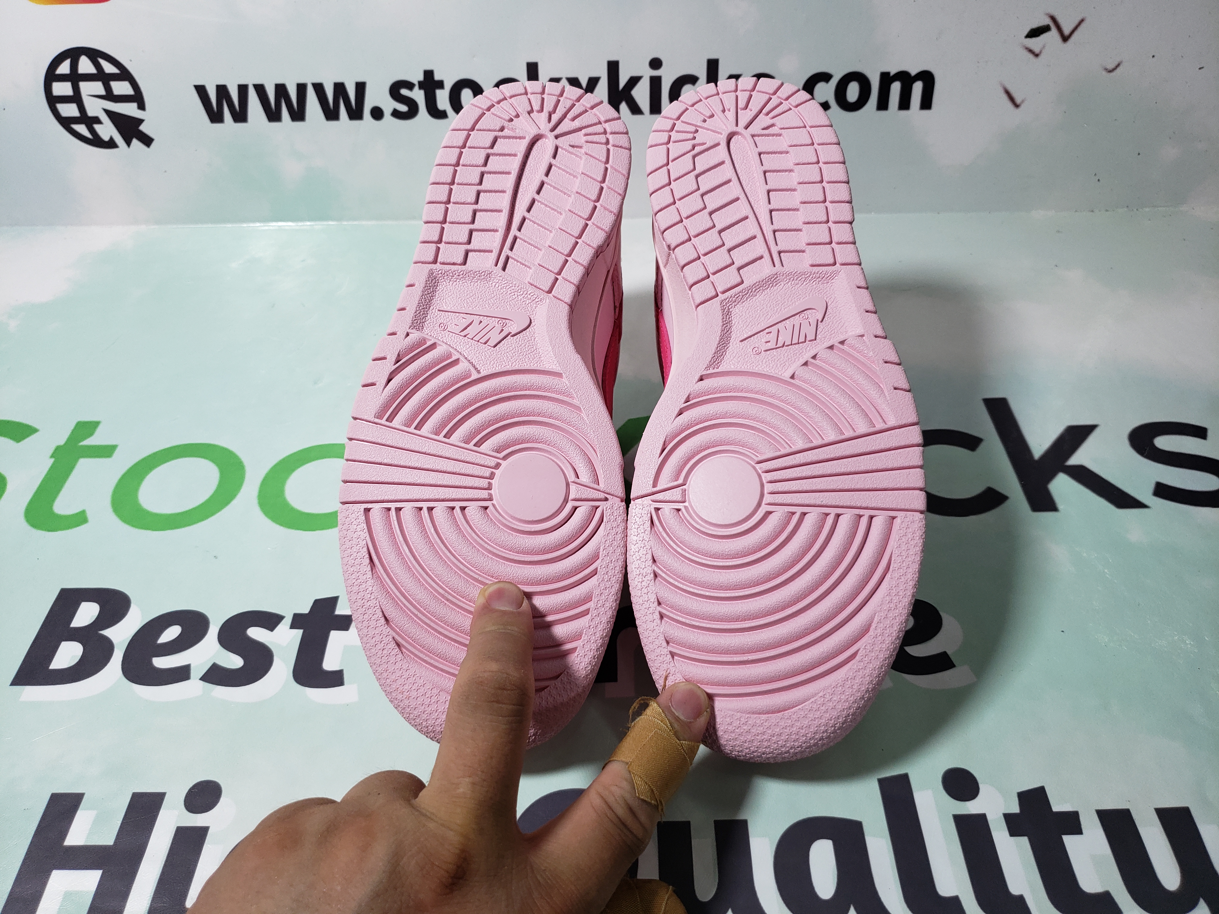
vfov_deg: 53.1
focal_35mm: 26
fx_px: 916
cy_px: 457
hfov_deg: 67.3
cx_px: 610
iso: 50
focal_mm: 4.3
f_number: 1.5
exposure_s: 1/445
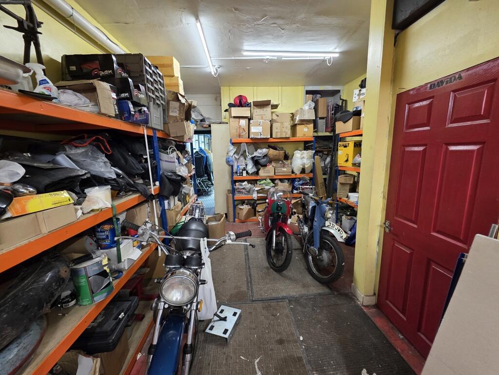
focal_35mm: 13
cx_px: 250
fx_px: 187
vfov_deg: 89.9
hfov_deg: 106.2
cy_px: 188
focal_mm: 2.2
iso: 320
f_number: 1.9
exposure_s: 1/50
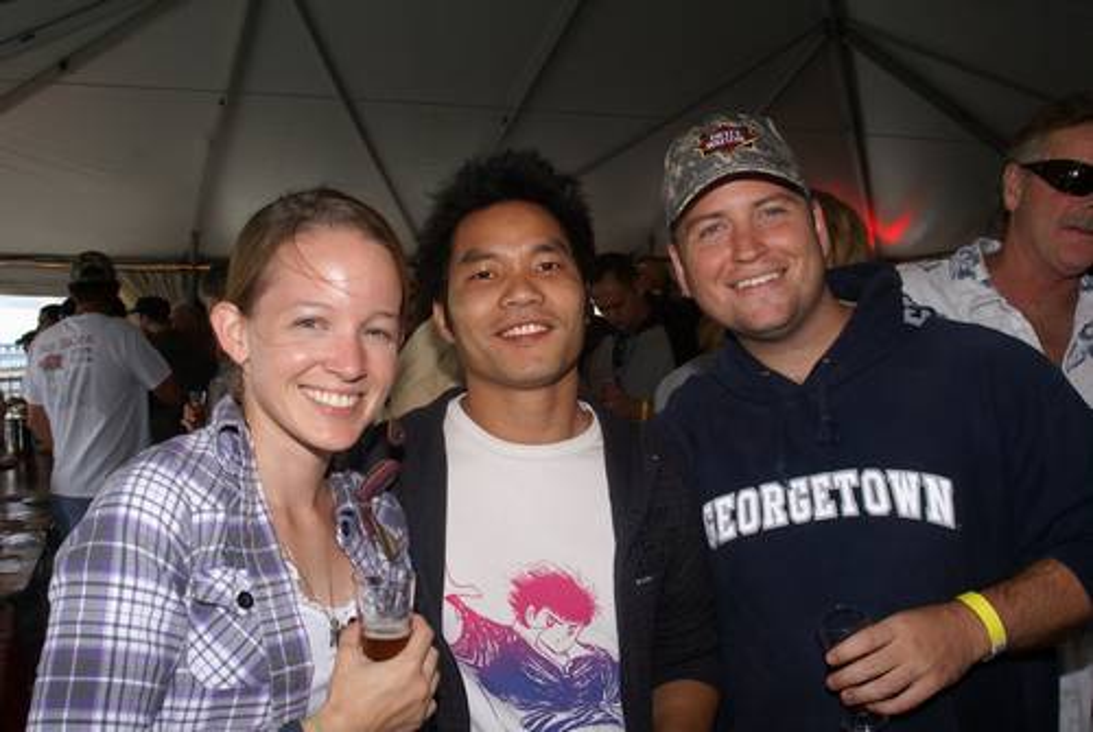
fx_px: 1095
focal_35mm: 36
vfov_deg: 37.0
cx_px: 546
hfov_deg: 53.1
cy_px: 366
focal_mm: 24
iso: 400
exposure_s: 1/60
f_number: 13
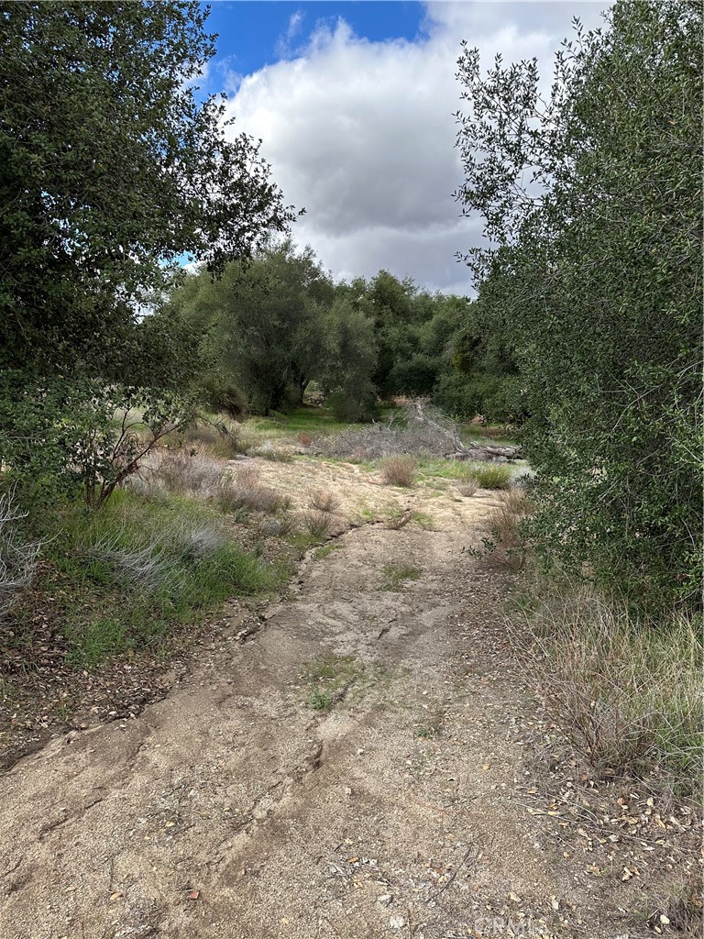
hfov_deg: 56.8
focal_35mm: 24
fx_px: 651
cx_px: 352
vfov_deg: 71.6
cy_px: 470
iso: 80
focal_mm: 6.86
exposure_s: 1/1433
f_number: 1.78
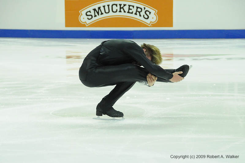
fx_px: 970
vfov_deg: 9.6
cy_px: 82
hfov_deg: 14.4
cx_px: 122
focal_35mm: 142
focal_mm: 95
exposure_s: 1/800
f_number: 5.6
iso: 3200
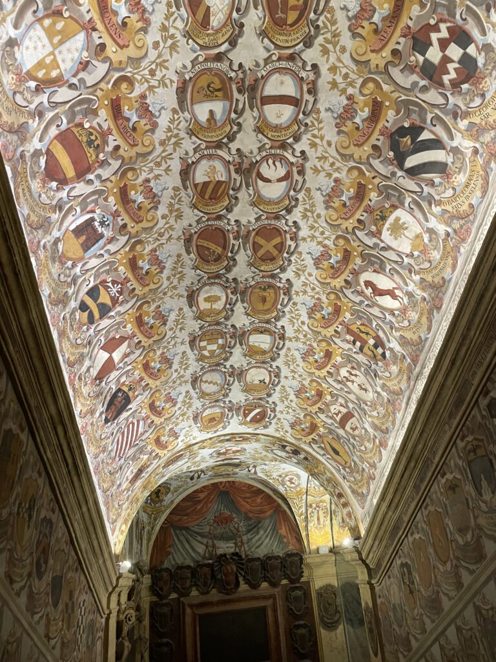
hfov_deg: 53.1
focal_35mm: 26
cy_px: 331
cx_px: 248
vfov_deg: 67.3
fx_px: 497
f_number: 1.6
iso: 160
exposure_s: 1/50
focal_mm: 4.2
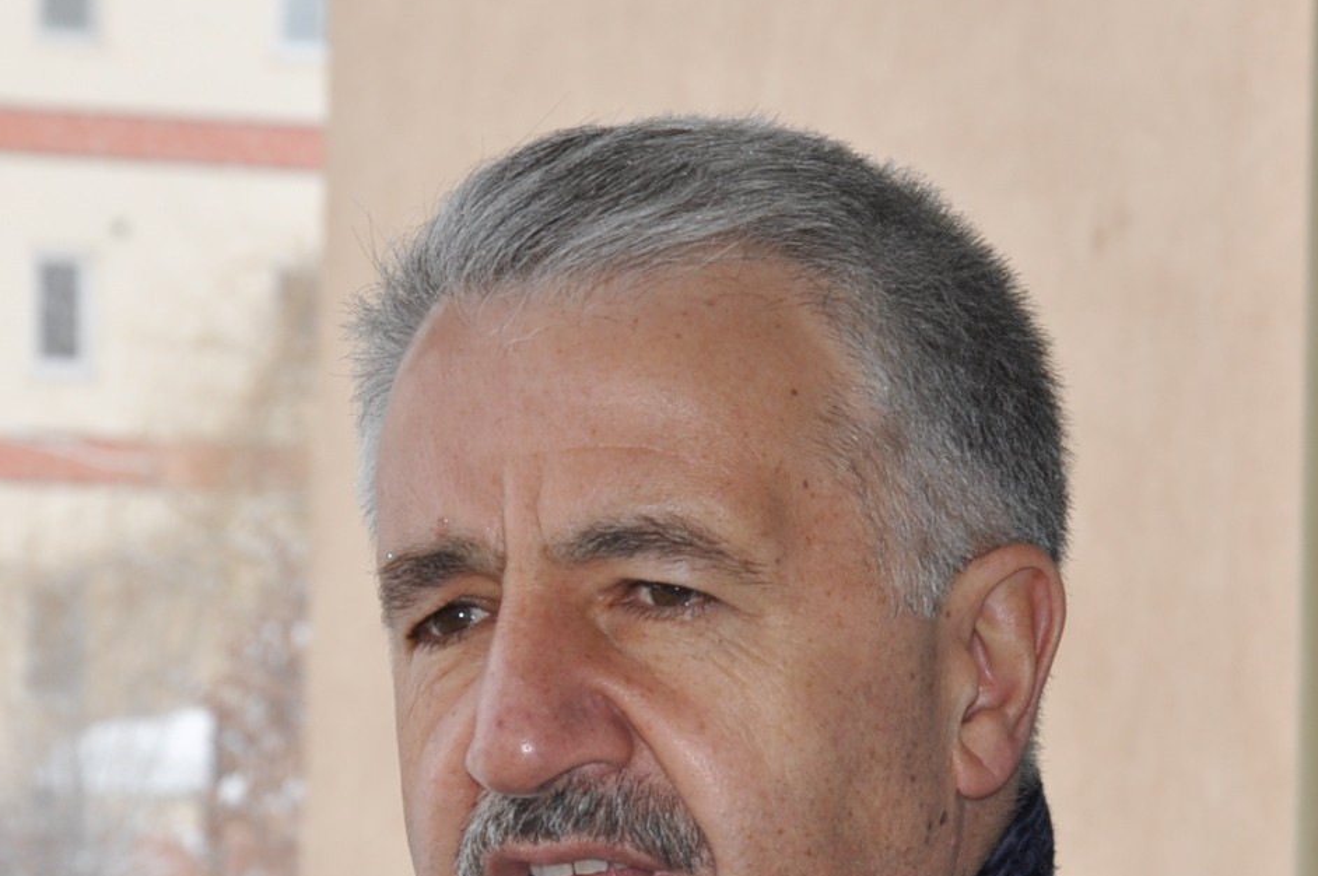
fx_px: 8741
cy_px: 718
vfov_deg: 5.7
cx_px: 873
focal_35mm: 239
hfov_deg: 8.6
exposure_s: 1/200
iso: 200
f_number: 10
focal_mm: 70
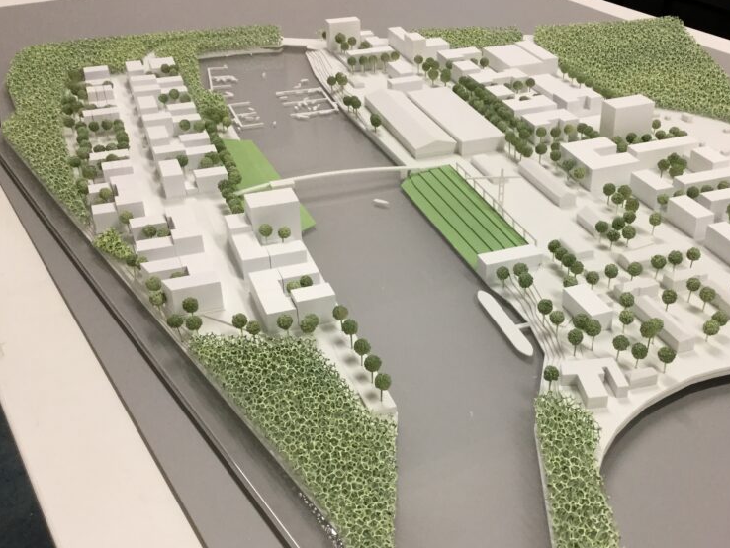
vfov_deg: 33.6
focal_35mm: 43
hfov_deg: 43.6
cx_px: 442
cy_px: 311
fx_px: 907
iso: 80
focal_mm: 3.3
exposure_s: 1/33
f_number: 2.4
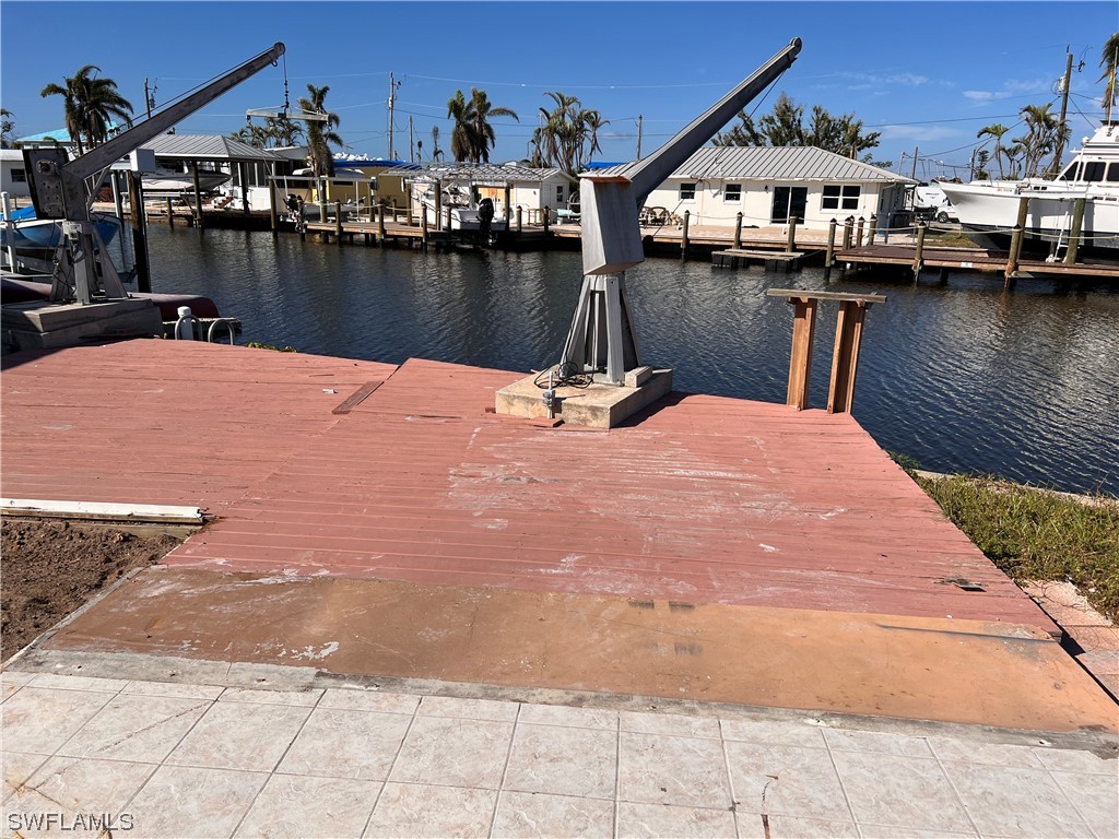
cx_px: 560
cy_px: 420
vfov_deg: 53.1
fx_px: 840
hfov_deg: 67.3
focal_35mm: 26
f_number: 1.5
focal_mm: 5.7
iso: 50
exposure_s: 1/6579
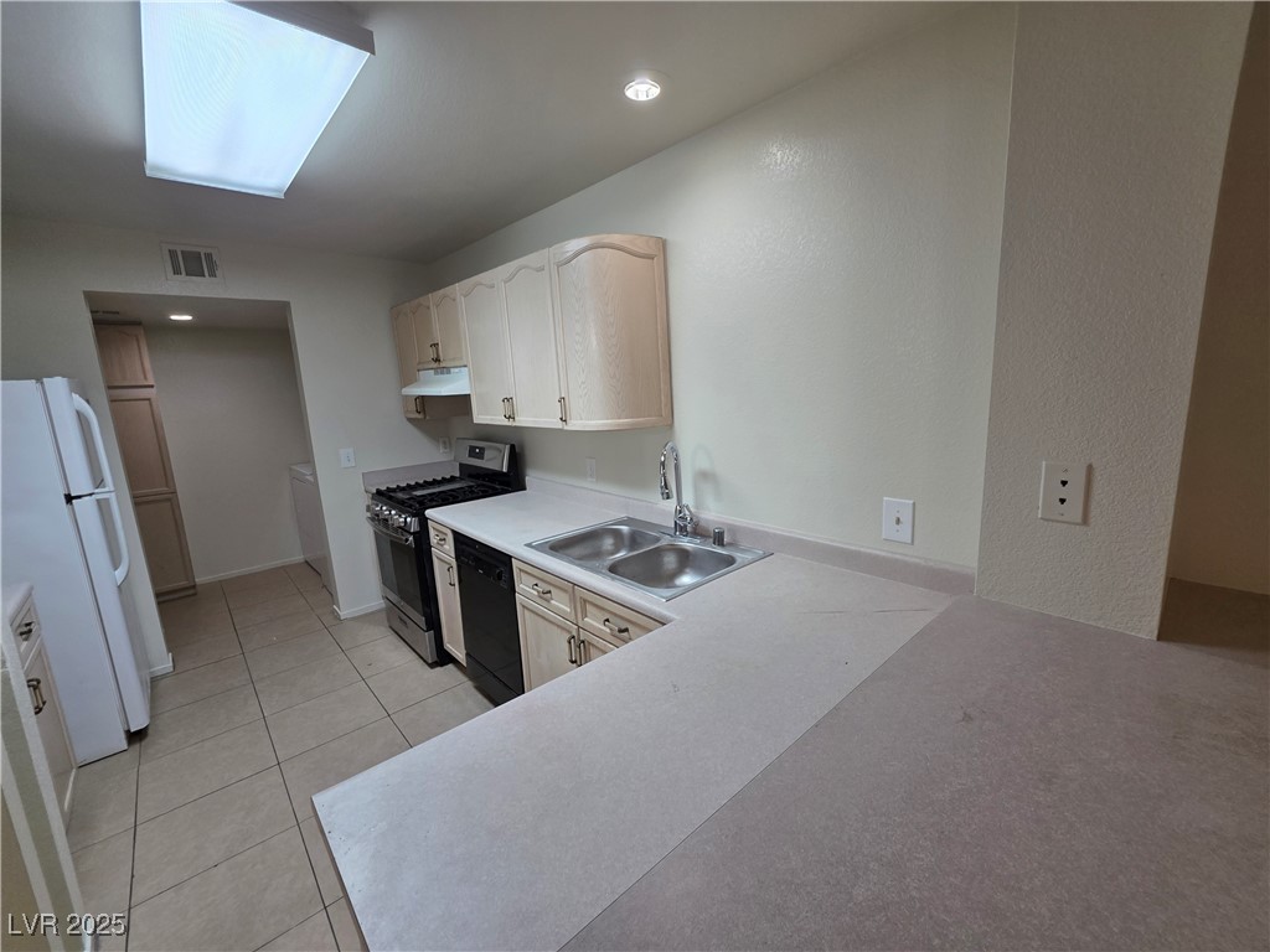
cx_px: 635
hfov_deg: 106.2
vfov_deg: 89.9
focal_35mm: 13
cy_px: 476
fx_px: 477
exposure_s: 1/120
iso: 125
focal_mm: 2.2
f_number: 1.9
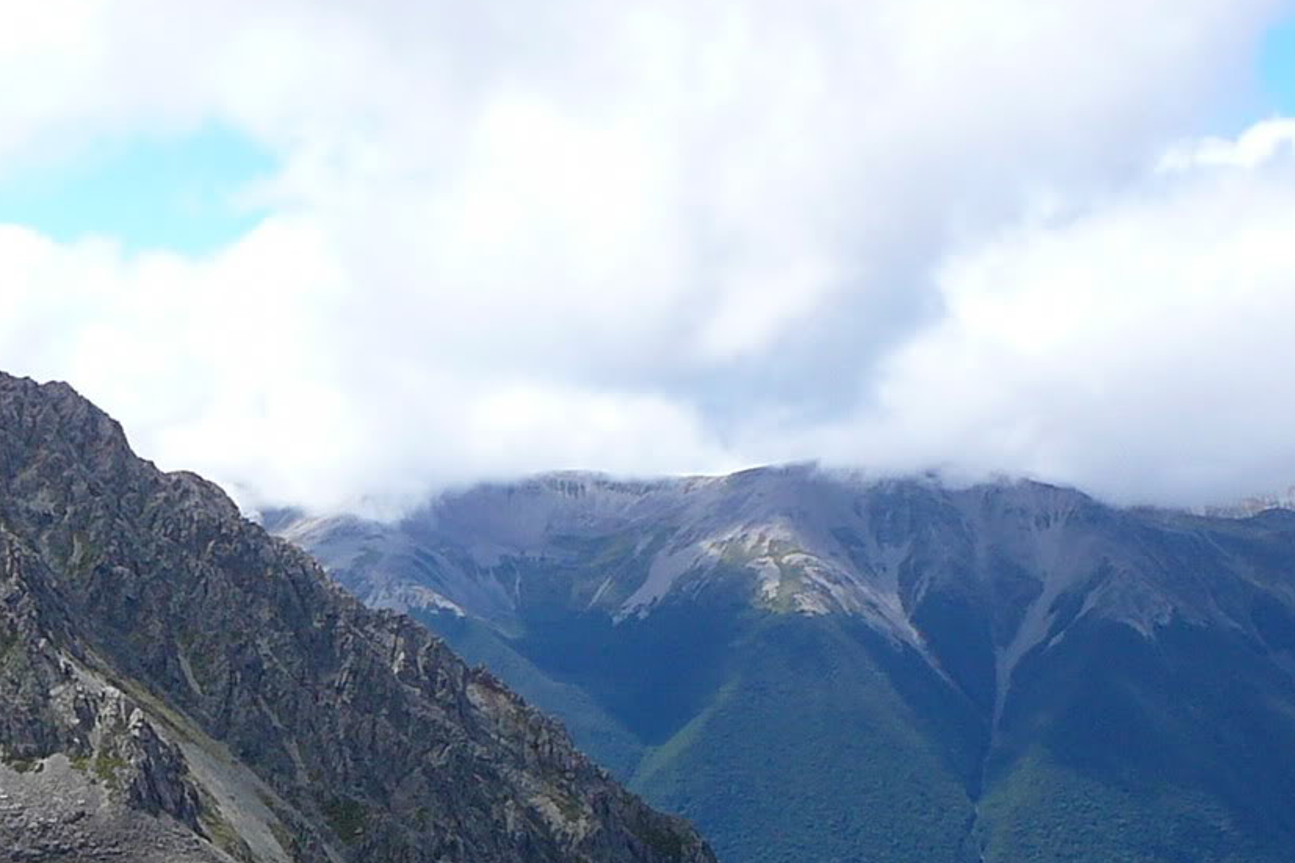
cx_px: 49
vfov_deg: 15.5
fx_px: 3057
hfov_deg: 23.1
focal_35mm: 85
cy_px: 1001
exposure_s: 1/400
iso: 80
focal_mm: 5.2
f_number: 5
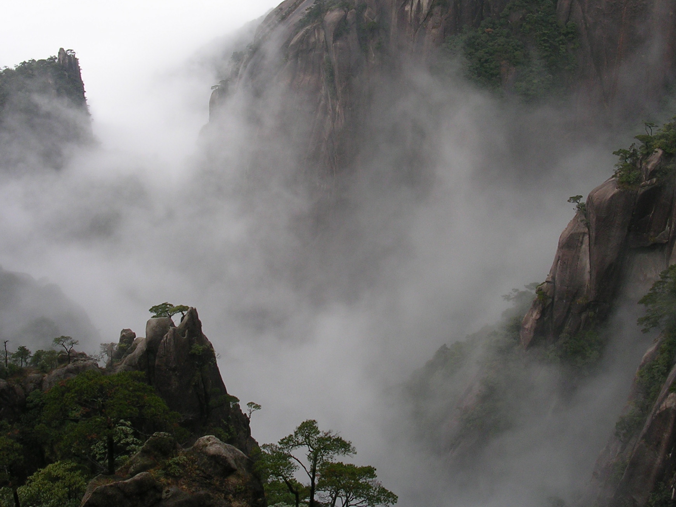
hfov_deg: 39.6
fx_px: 937
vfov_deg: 30.2
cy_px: 221
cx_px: 366
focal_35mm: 48
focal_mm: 6.2
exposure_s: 1/152
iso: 50
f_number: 5.8
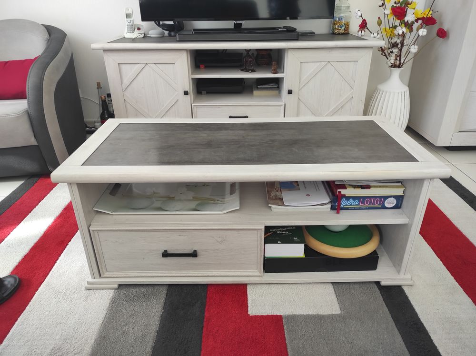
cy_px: 178
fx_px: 343
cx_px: 238
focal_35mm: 25
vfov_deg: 54.8
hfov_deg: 69.4
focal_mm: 5.43
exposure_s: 1/50
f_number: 1.89
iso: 291
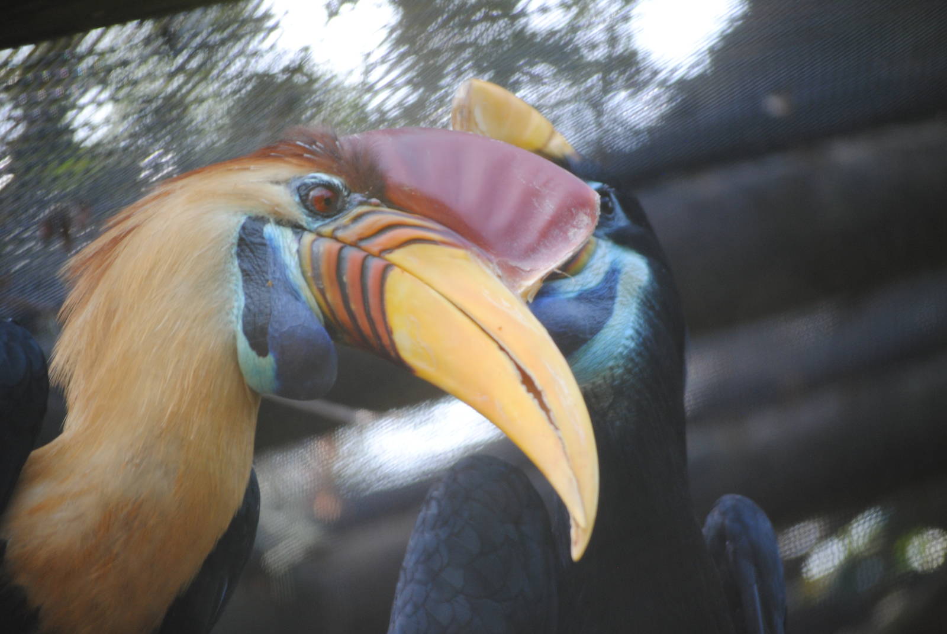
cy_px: 317
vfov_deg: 7.7
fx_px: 4741
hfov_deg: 11.4
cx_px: 474
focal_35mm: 180
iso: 320
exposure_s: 1/125
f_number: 4.8
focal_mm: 120
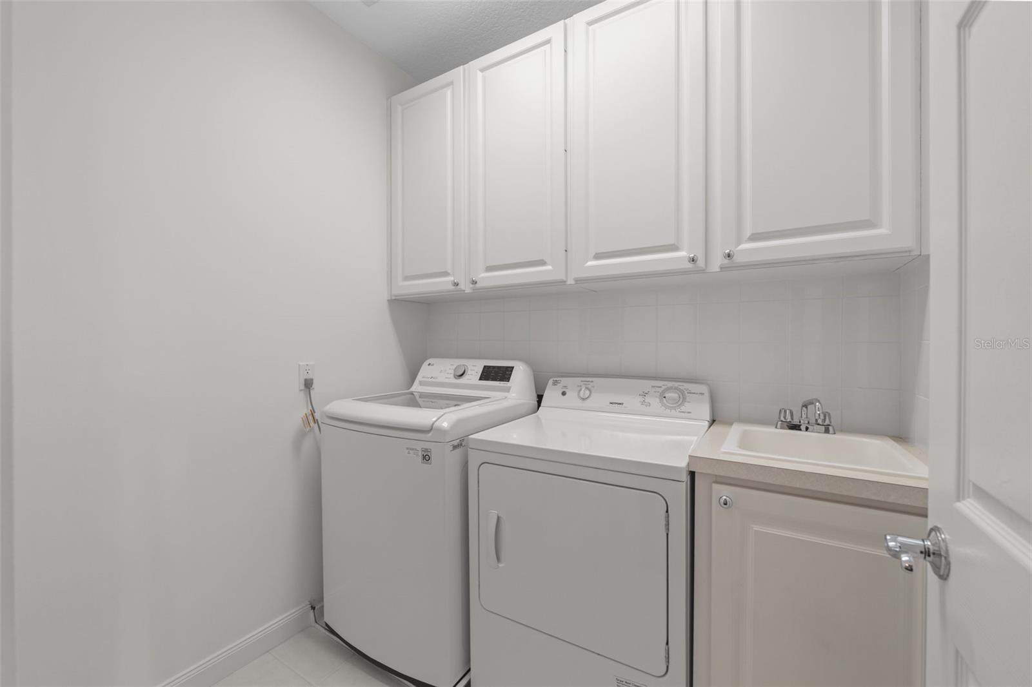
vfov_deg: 81.2
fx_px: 401
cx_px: 516
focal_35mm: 14
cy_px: 344
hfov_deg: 104.3
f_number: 8
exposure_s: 1/5
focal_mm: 14
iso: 800
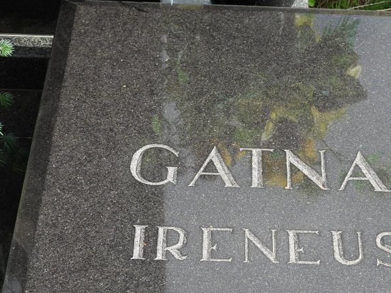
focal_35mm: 100
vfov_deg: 14.7
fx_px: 1129
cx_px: 251
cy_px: 235
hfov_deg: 19.6
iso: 100
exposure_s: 1/500
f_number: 3.5
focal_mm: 9.8
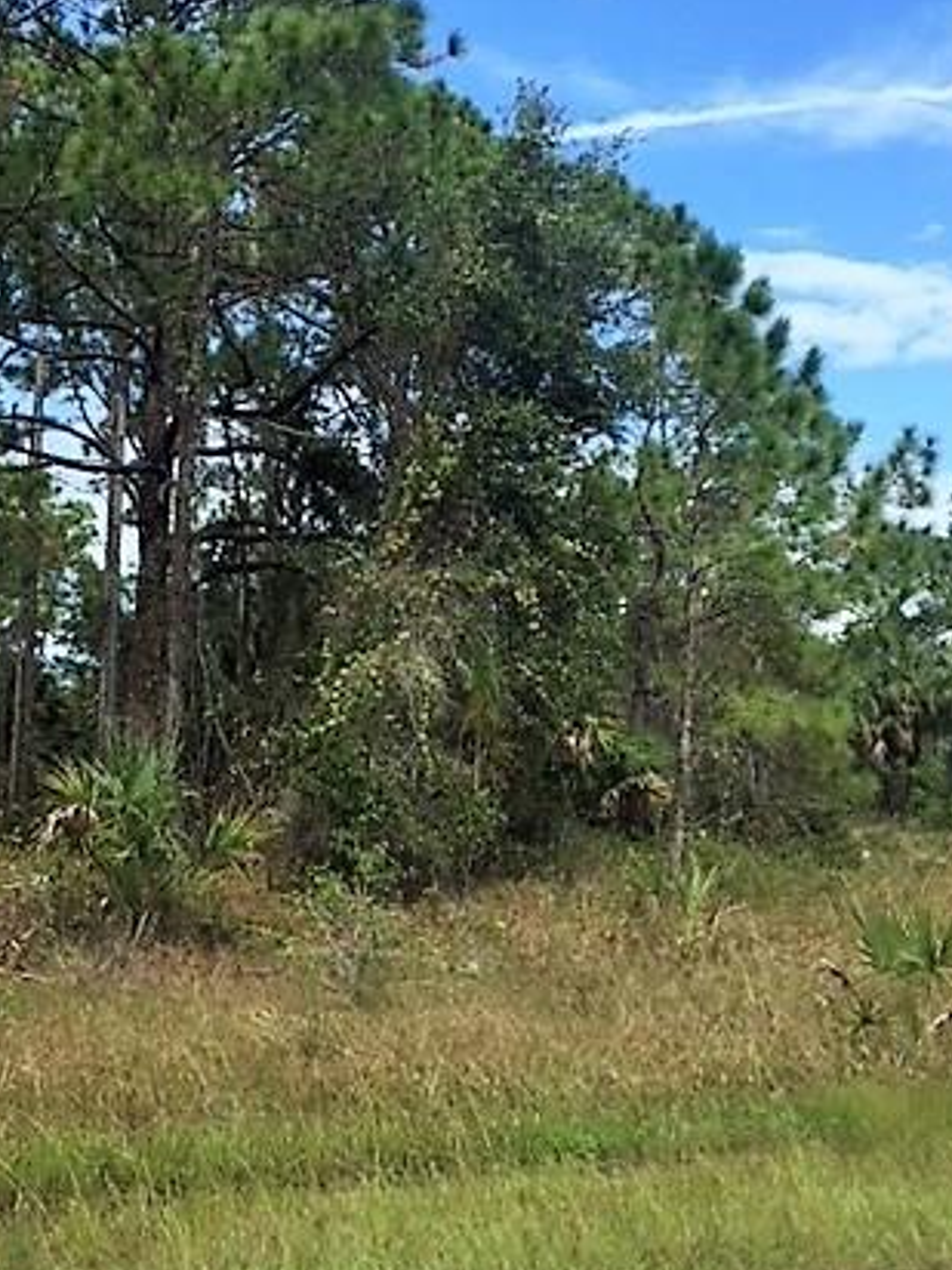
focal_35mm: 45
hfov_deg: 32.1
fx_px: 1650
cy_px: 570
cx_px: 404
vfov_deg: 42.0
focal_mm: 4.15
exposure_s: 1/1236
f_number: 2.2
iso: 32
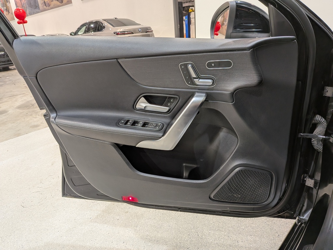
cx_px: 166
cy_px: 125
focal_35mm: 24
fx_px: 231
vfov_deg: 56.8
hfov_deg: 71.6
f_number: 1.7
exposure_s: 1/60
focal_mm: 4.53
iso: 67
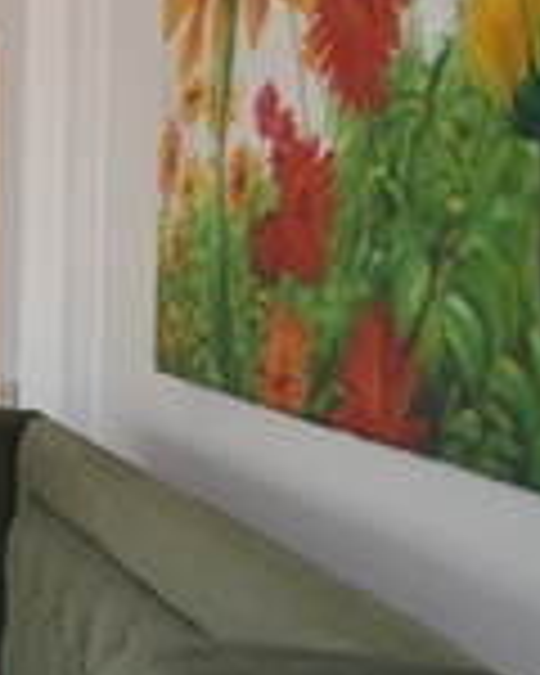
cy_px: 302
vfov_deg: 27.9
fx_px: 1358
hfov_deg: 12.1
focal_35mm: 68
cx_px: -1019
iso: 400
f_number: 7.1
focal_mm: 10
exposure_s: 1/60
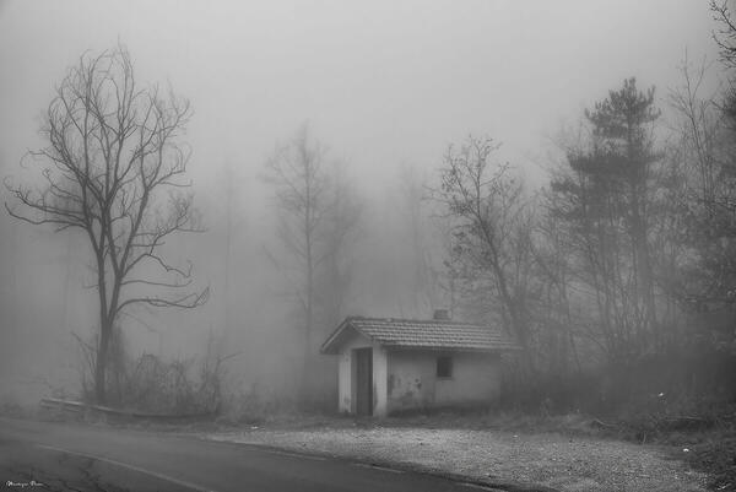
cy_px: 246
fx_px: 818
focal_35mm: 40
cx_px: 368
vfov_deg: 33.5
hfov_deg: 48.4
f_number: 8
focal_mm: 40
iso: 1000
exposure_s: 1/400
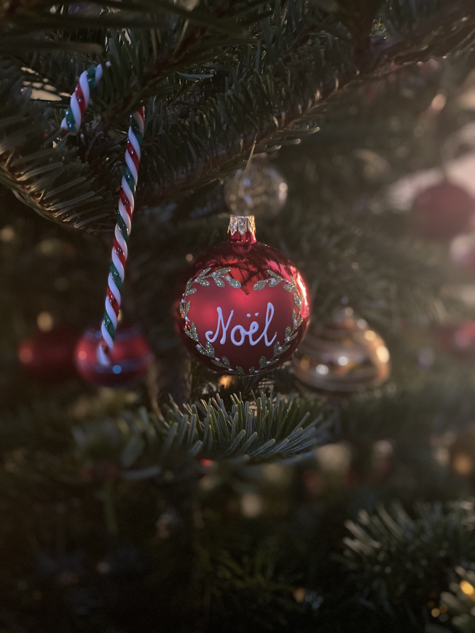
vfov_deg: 67.3
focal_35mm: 26
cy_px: 316
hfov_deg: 53.1
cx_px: 238
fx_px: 476
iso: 1250
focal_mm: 4.25
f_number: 1.8
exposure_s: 1/14
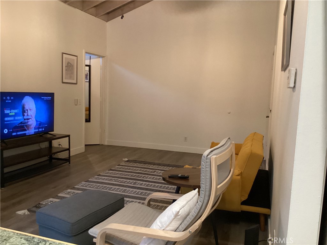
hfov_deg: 58.4
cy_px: 122
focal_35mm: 31
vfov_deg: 45.4
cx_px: 164
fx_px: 293
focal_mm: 3.3
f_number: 2.4
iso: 400
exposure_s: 1/30
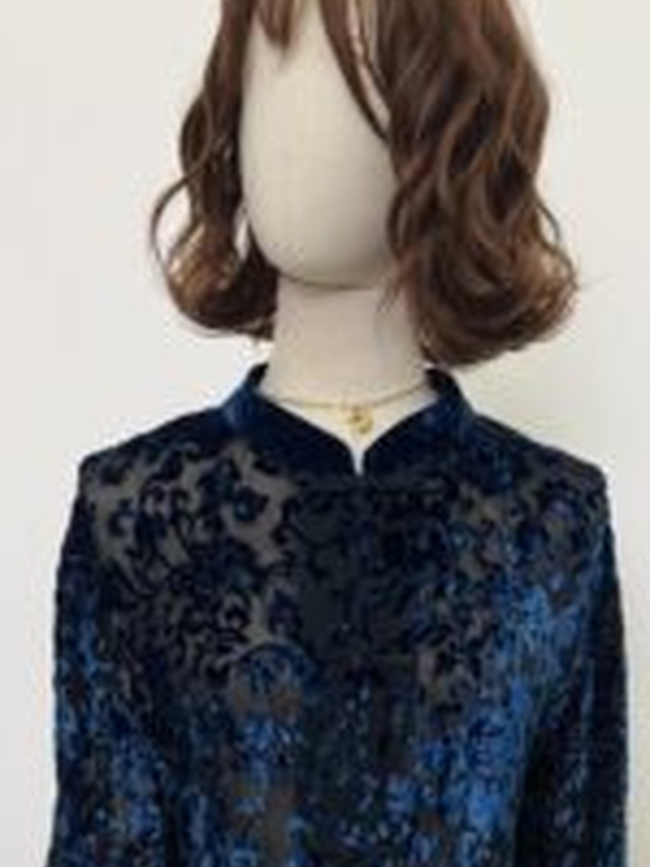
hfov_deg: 30.2
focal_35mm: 48
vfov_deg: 37.3
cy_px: 763
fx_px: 1202
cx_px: 399
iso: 320
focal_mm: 6.76
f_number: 1.78
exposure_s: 1/60
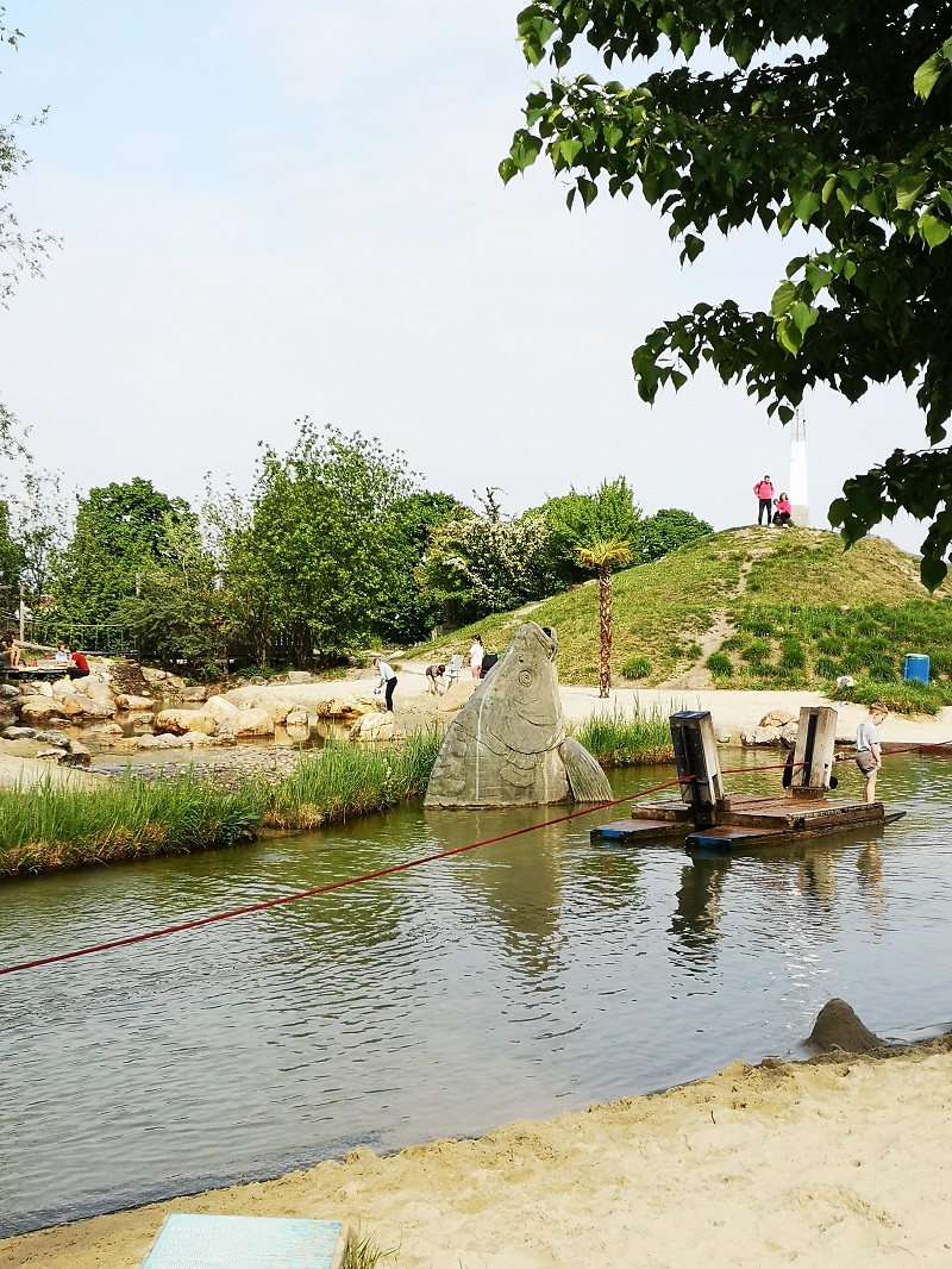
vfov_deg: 43.8
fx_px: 1576
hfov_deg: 33.6
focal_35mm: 43
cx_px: 476
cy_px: 634
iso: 50
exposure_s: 1/1335
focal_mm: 3.95
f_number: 1.8
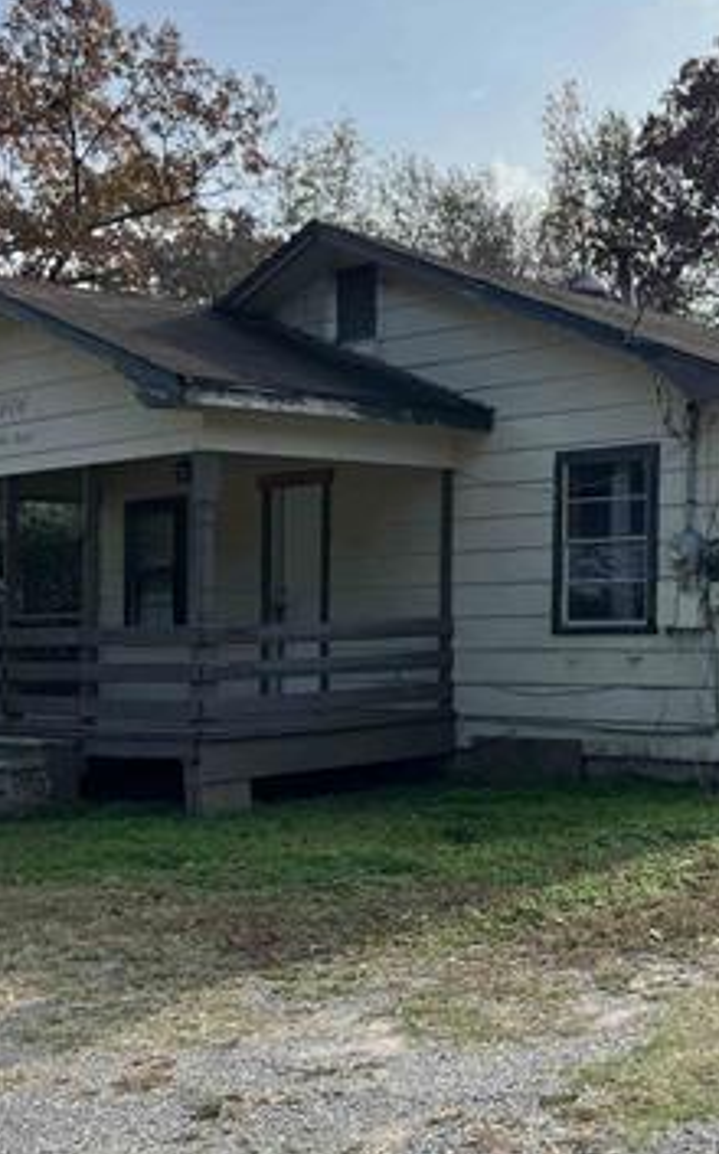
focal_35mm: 50
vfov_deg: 40.3
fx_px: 1571
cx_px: 804
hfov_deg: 24.0
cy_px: 530
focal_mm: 5.7
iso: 50
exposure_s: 1/3571
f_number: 1.5
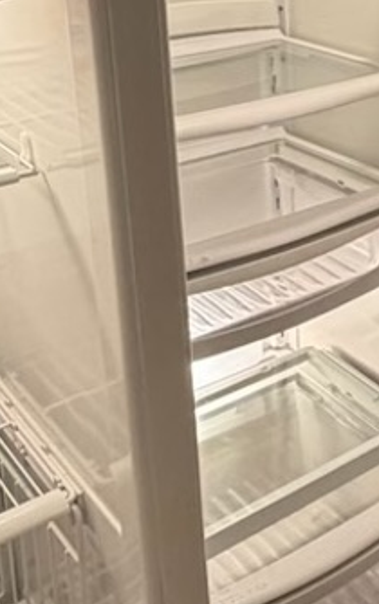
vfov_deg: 33.6
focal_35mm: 59
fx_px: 973
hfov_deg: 21.0
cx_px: 417
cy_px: 131
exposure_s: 1/120
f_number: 2.2
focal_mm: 2.22
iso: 250
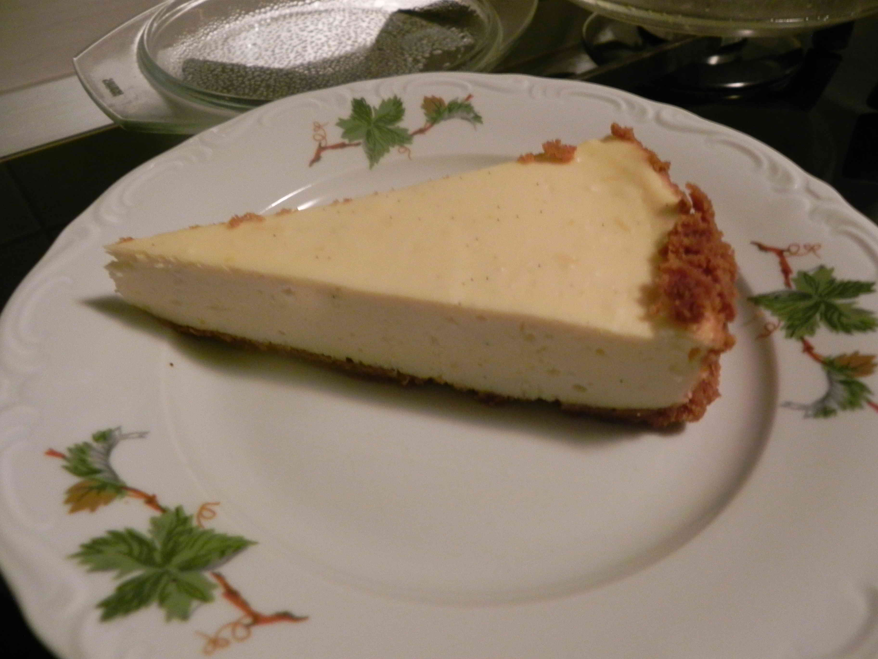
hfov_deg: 67.3
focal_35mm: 26
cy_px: 330
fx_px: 659
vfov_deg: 53.1
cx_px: 439
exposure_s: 1/7.5
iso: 463
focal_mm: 4.6
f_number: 2.8
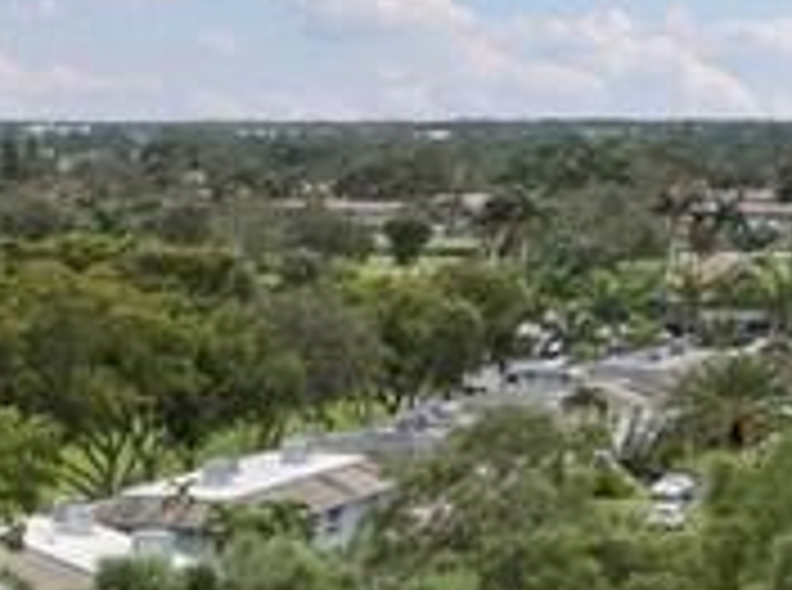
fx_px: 3194
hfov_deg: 12.3
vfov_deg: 9.6
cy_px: 1293
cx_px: -846
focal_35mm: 140
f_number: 2.8
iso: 120
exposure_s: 1/1000
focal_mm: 12.29
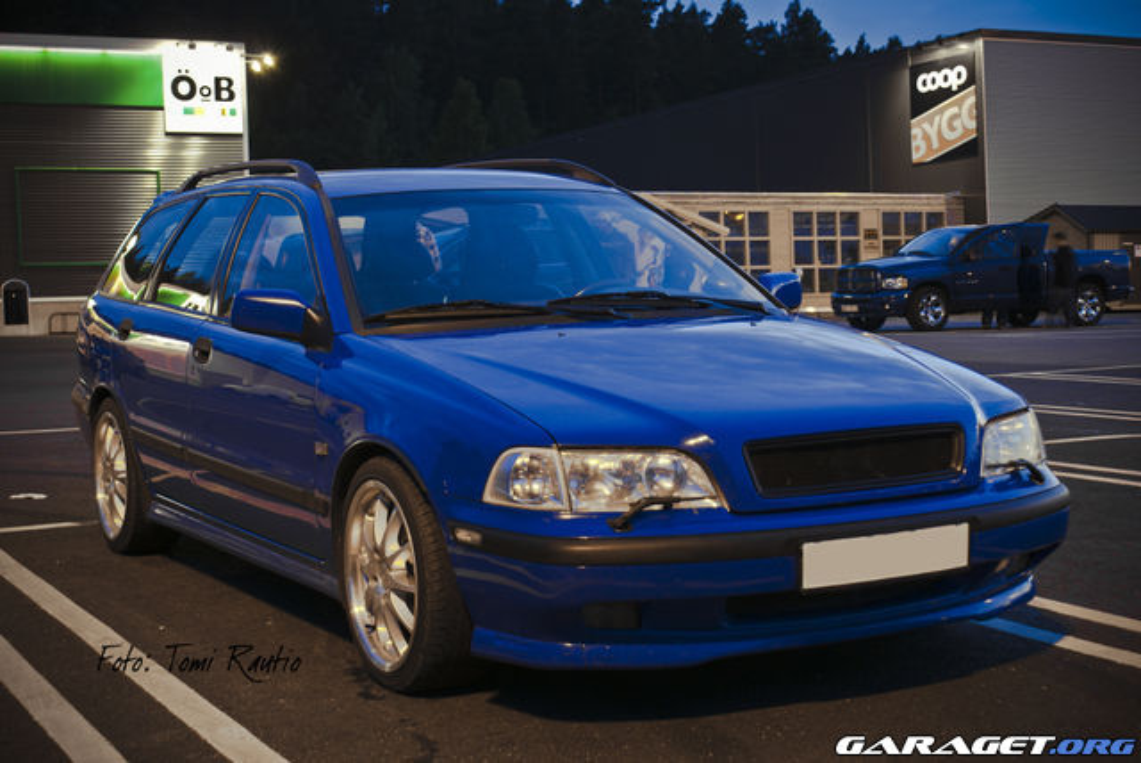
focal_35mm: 52
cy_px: 382
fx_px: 1665
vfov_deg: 25.8
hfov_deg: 37.8
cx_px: 570
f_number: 6.3
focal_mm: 35
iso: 100
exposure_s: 1/1.67
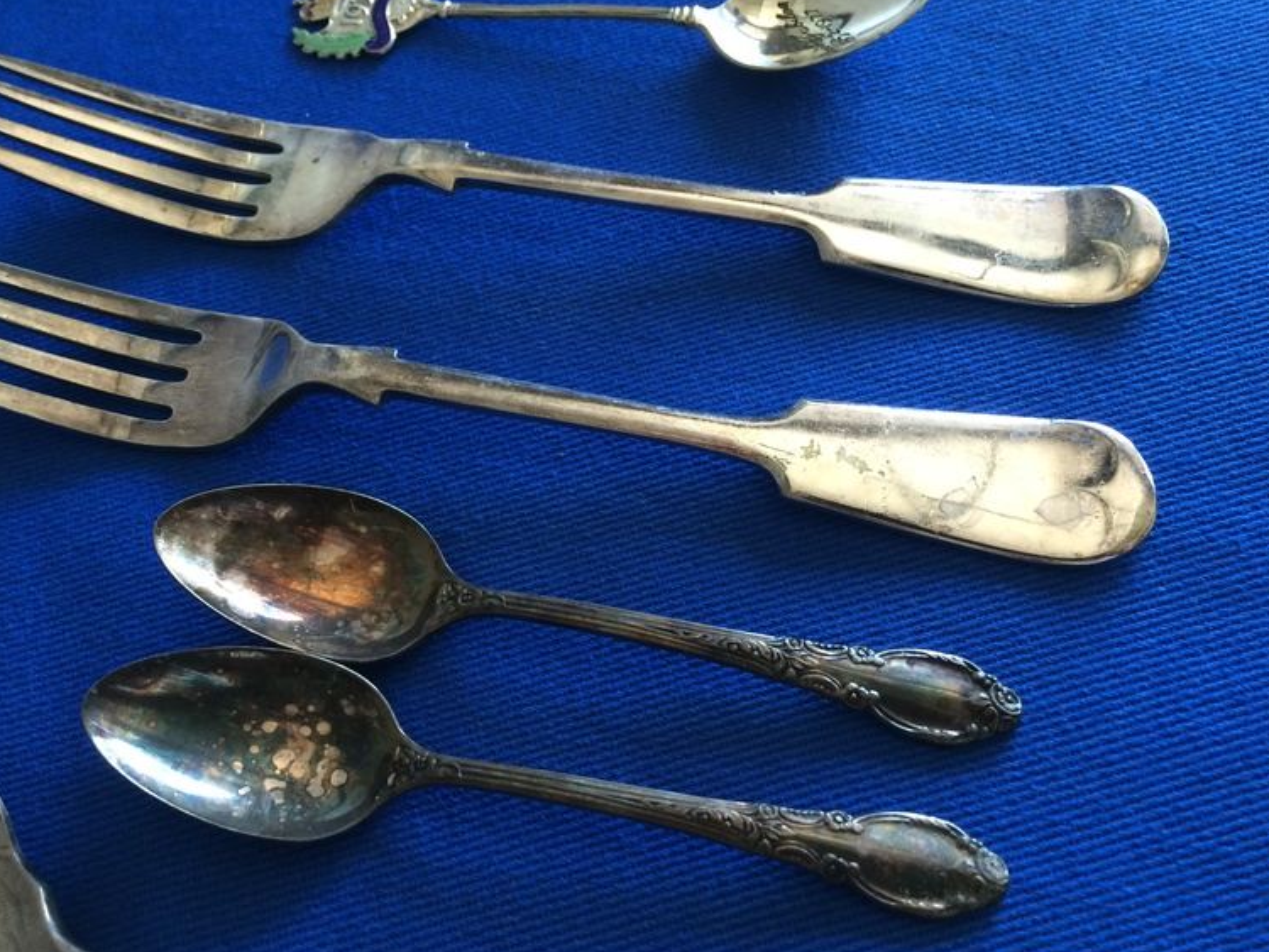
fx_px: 1320
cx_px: 567
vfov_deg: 39.7
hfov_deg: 51.2
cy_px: 447
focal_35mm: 36
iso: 80
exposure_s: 1/30
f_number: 2.2
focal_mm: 4.12
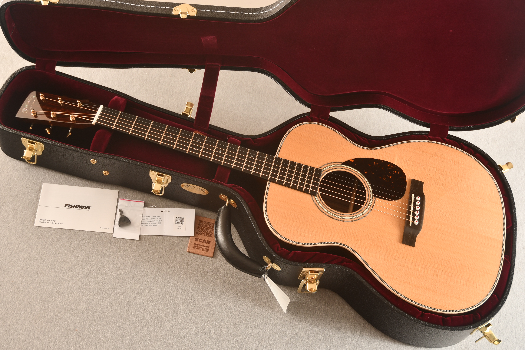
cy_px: 175
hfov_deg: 38.9
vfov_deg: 26.5
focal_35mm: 51
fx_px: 744
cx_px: 262
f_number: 4
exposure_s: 1/50
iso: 200
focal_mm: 34
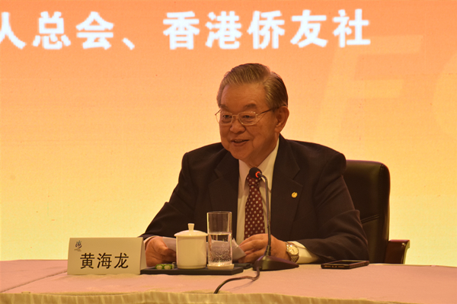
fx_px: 2664
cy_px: 152
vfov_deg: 6.5
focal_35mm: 210
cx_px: 228
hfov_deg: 9.8
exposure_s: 1/30
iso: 800
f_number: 10
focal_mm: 140
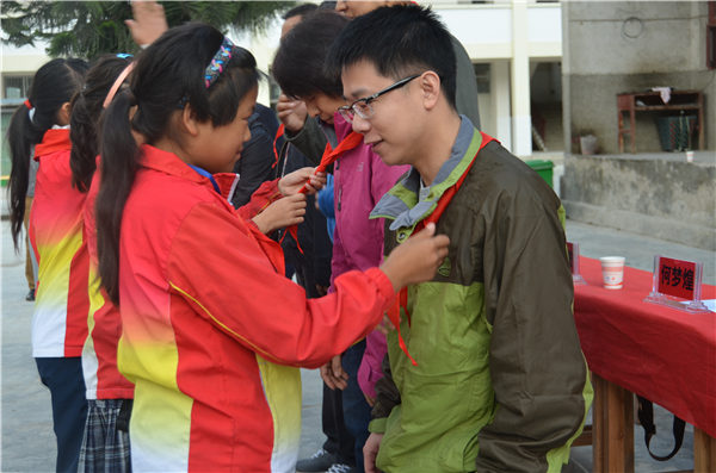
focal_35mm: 57
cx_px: 358
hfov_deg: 35.1
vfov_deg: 23.7
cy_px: 236
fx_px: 1131
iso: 200
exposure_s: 1/160
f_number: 6.3
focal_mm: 38
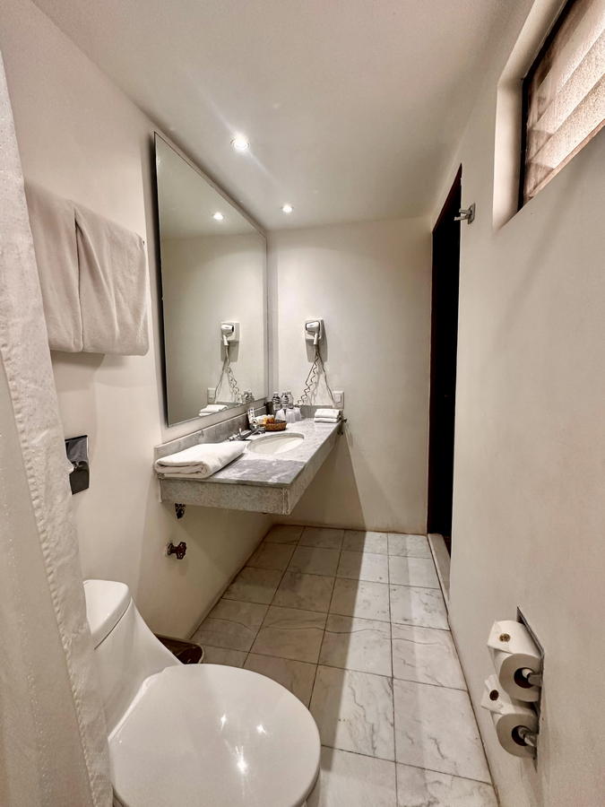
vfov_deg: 102.1
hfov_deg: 85.7
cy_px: 404
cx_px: 302
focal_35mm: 14
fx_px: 326
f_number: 2.2
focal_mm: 2.22
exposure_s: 1/120
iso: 250
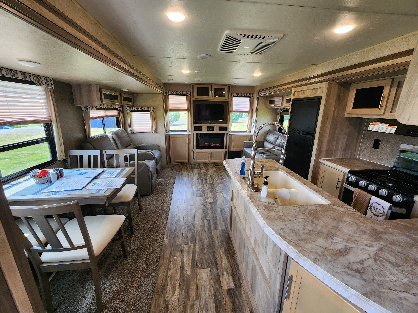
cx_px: 209
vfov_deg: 89.9
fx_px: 157
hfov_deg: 106.2
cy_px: 156
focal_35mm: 13
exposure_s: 1/60
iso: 160
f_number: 2.2
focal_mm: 2.2
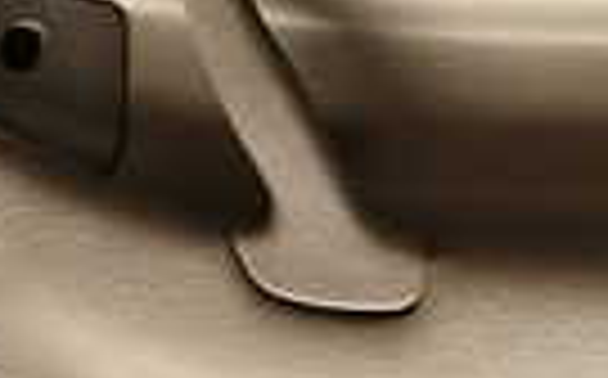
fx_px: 1953
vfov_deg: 11.0
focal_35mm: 118
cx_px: 635
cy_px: 36
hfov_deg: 17.2
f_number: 2
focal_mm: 4.5
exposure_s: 1/60
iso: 100
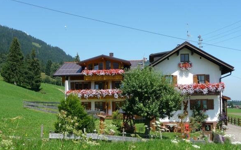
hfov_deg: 43.5
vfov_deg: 27.9
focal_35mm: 46
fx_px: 302
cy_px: 86
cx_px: 120
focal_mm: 7.1
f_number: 4
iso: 100
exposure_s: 1/500
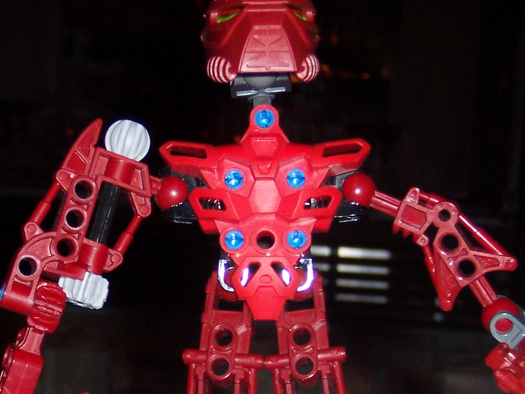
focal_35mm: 173
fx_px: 2624
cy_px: 346
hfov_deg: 11.4
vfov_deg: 8.6
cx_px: 239
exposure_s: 1/90
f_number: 4
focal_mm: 15.2
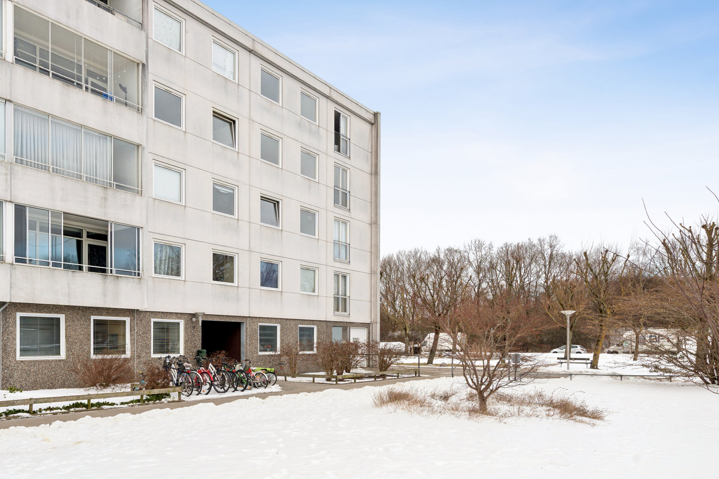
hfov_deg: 63.3
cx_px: 300
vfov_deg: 43.9
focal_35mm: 29
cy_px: 341
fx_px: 579
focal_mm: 20
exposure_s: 1/200
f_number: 10
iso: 200
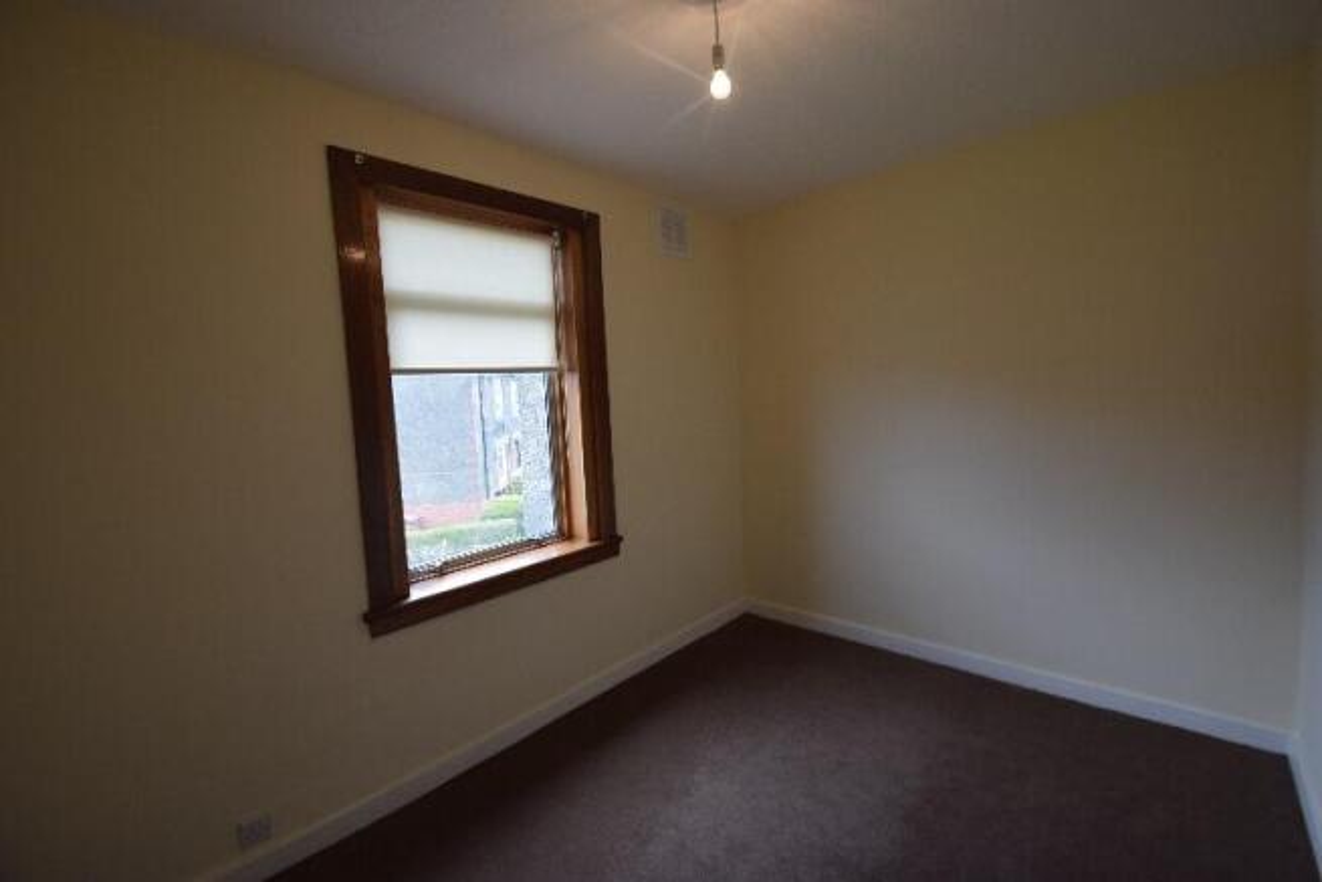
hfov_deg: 100.4
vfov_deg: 77.4
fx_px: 551
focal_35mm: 15
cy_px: 441
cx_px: 661
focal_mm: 10
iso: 400
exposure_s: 1/100
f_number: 5
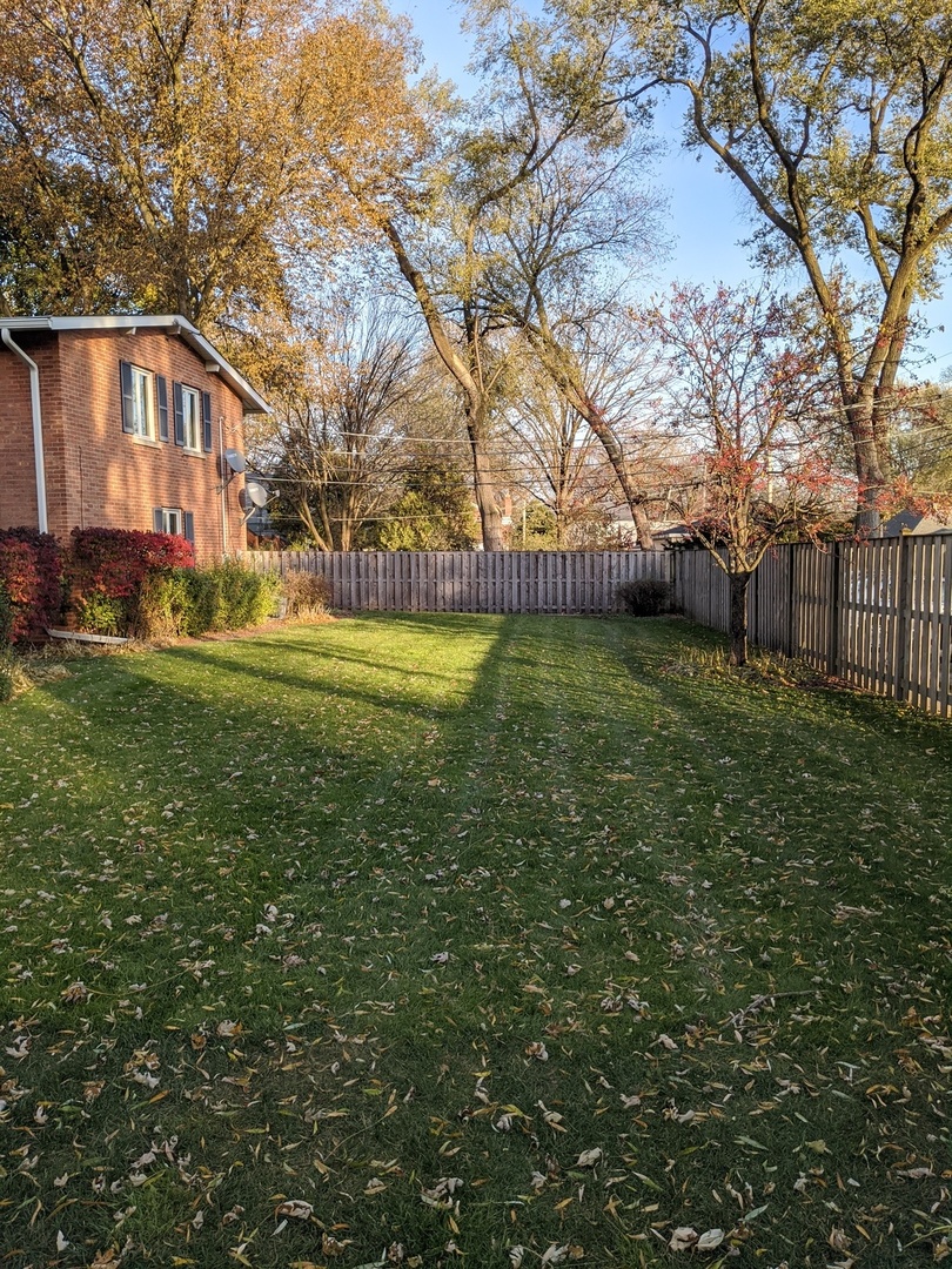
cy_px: 634
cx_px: 476
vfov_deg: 65.3
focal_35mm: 27
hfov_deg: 51.4
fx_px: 990
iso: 55
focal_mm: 4.38
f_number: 1.73
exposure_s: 1/939
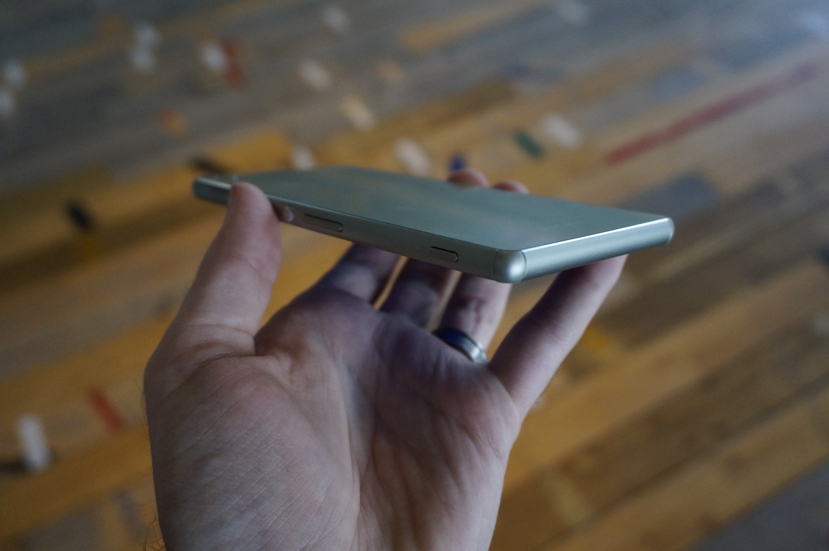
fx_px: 759
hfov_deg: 57.3
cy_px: 276
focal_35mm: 33
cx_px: 414
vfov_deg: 39.9
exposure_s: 1/160
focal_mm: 22
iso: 1600
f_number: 4
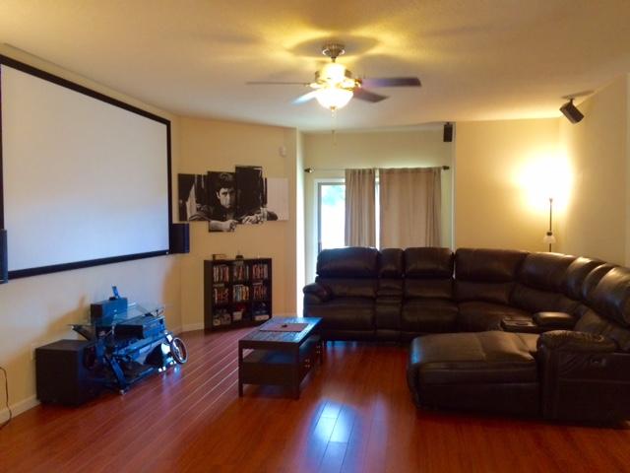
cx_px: 315
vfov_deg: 48.2
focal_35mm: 29
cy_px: 236
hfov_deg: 61.7
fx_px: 528
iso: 200
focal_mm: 4.15
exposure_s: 1/30
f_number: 2.2
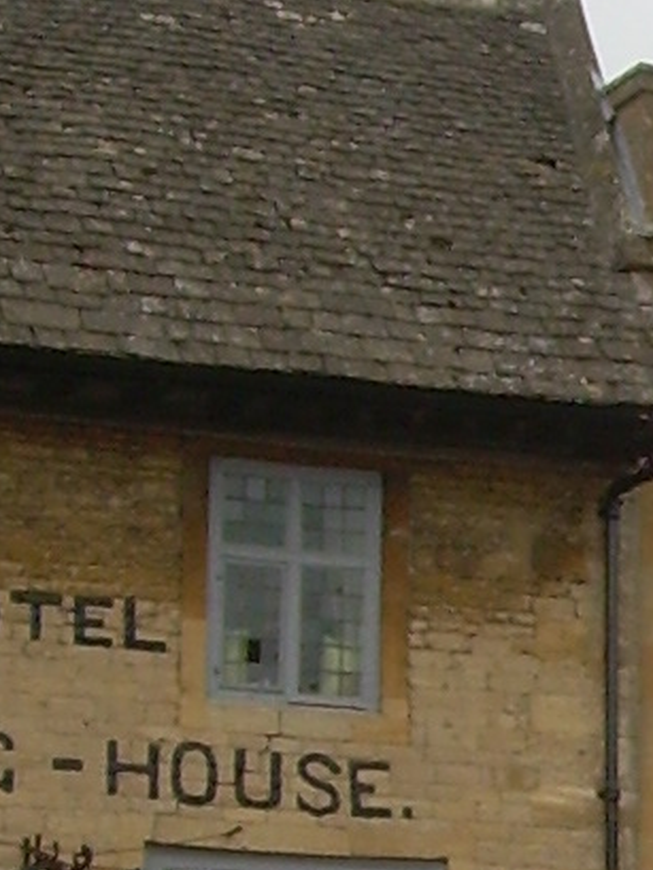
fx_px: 5304
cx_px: 1246
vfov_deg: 9.3
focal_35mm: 211
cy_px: 1038
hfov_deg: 6.8
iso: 50
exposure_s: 1/229
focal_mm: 6.3
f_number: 2.8
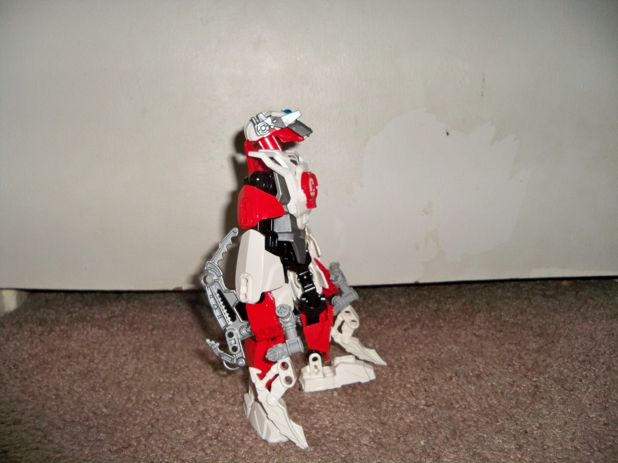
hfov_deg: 52.6
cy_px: 232
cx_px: 309
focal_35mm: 35
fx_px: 625
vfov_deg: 40.7
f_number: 3.5
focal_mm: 6.2
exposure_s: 1/30
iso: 200
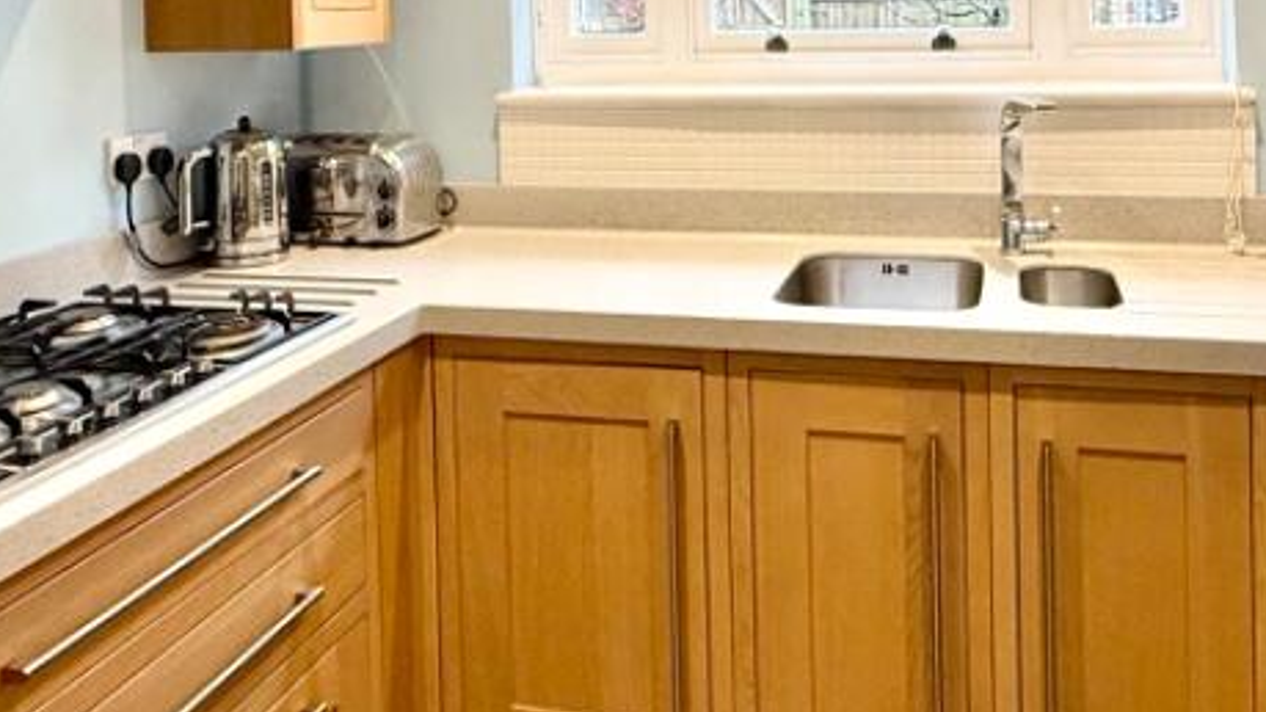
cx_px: 736
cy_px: 17
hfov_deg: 57.7
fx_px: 1141
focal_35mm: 34
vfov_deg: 32.2
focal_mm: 2.22
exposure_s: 1/100
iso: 200
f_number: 2.2
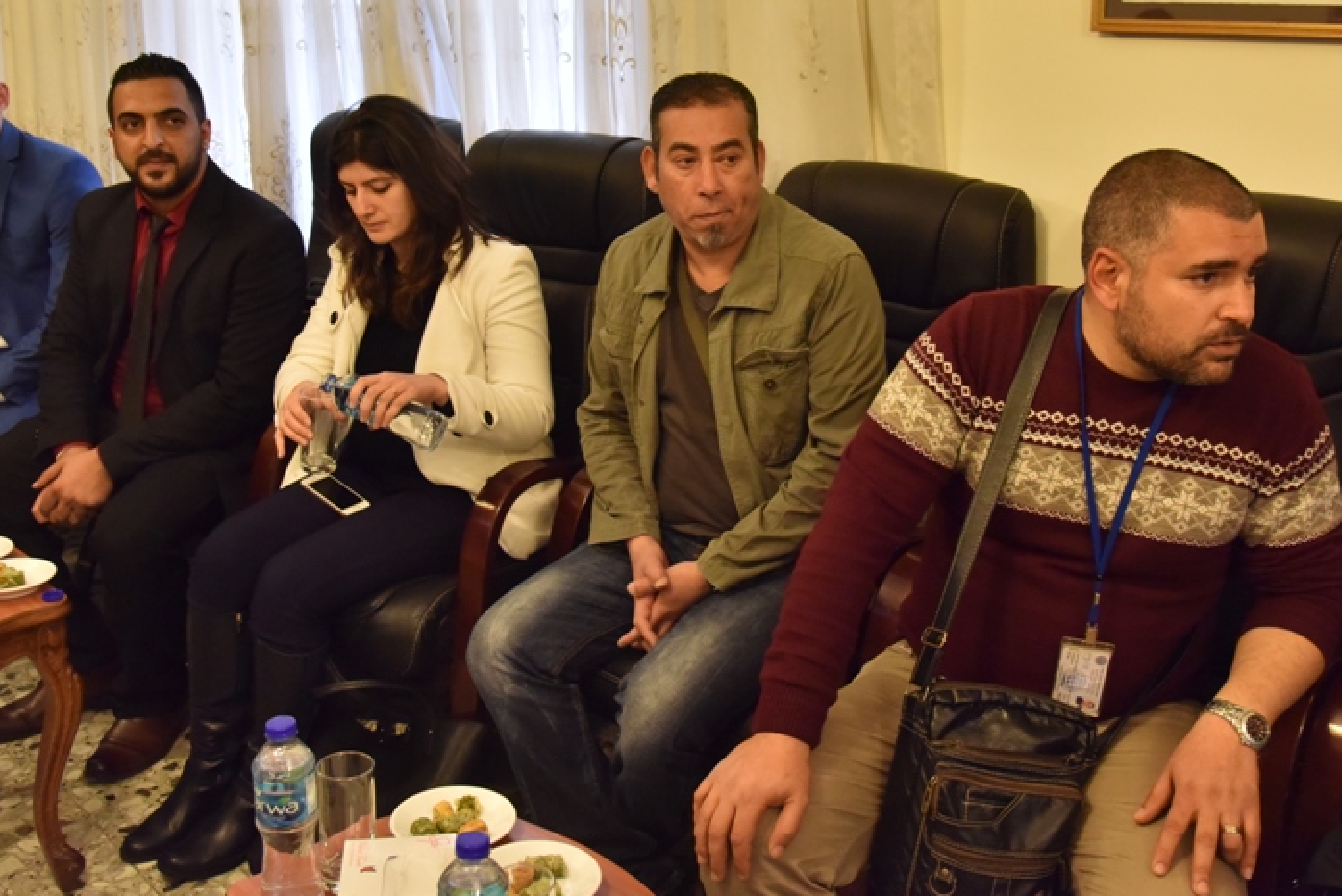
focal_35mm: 44
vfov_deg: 30.3
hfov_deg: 44.5
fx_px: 1641
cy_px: 289
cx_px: 694
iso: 2500
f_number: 5.6
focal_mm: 30
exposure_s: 1/125
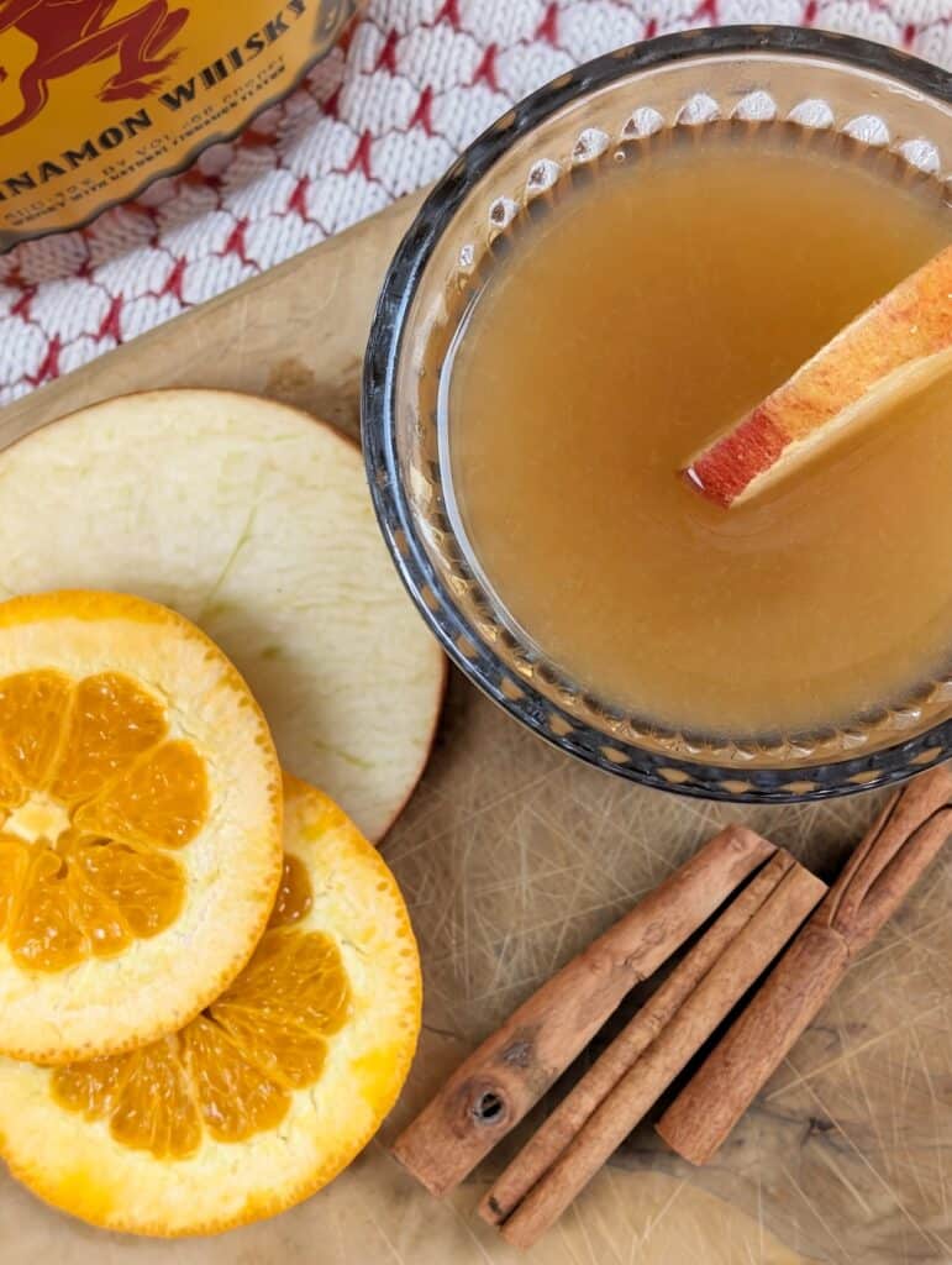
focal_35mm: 49
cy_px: 632
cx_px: 476
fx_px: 1792
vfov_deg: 38.9
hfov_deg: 29.7
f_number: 1.68
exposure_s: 1/97
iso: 123
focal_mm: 6.9
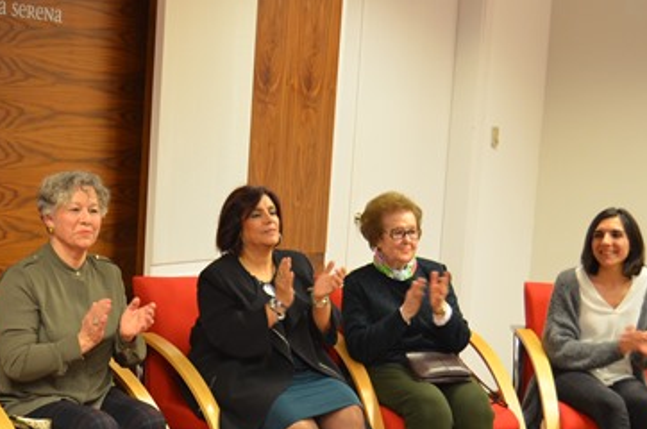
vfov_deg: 19.5
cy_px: 336
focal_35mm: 69
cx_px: 179
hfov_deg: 28.9
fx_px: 1238
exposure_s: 1/30
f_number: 4
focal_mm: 26
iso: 800
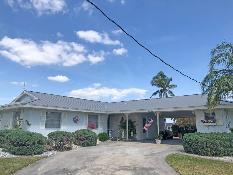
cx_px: 116
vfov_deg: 49.7
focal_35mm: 28
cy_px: 88
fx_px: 188
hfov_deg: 63.4
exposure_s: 1/2183
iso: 20
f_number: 1.8
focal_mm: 4
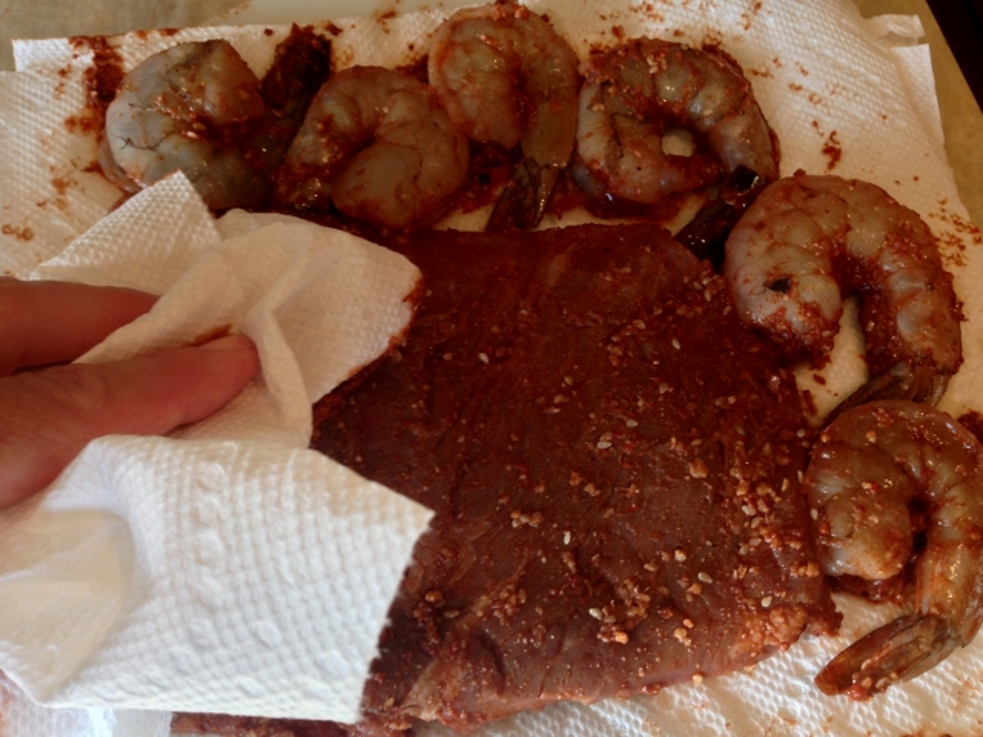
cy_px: 368
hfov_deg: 55.4
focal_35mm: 33
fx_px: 937
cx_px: 492
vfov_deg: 42.9
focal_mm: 4.12
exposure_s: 1/24
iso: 50
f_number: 2.4
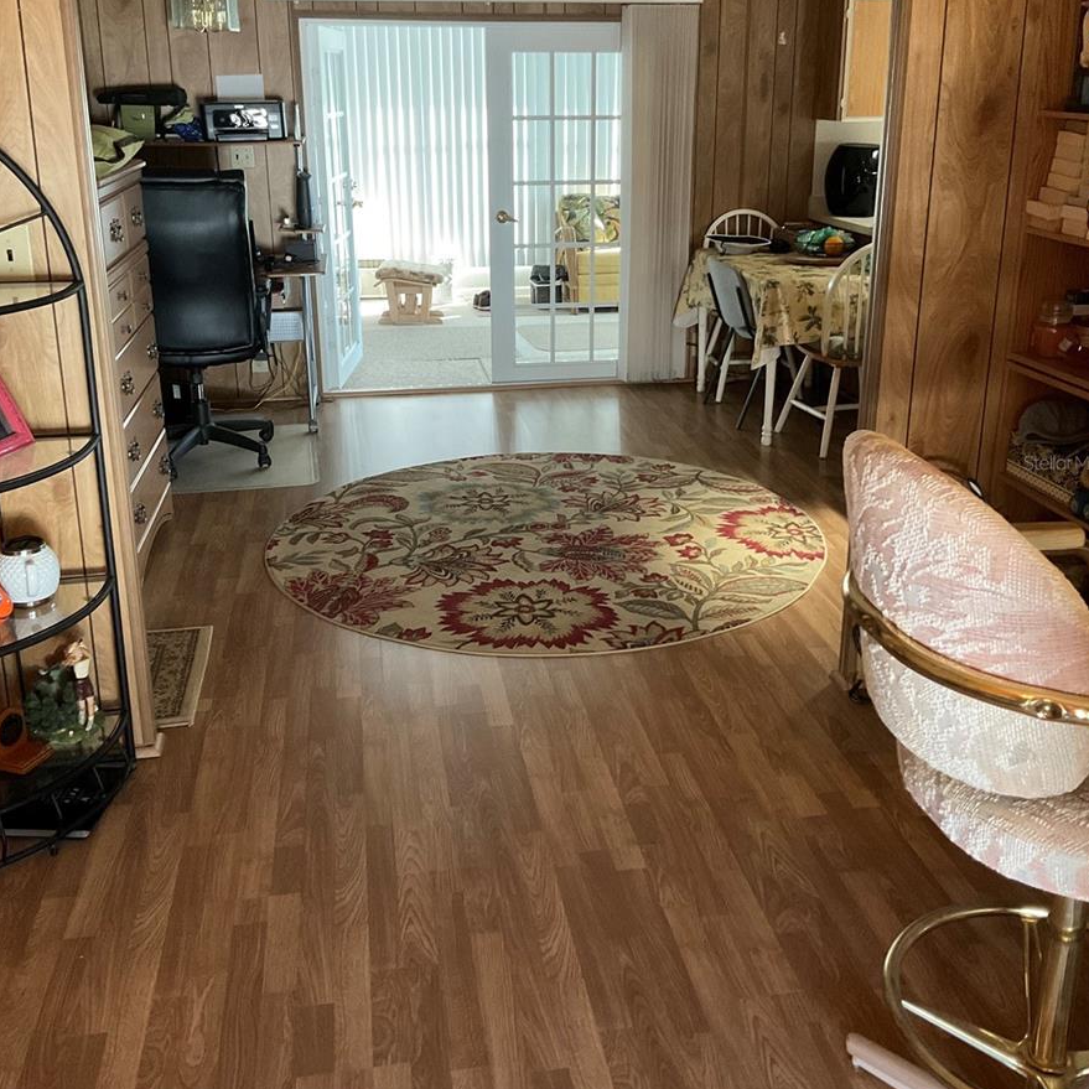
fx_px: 1246
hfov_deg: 47.2
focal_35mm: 35
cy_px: 462
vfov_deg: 47.1
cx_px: 554
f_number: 1.8
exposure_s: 1/60
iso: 250
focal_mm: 3
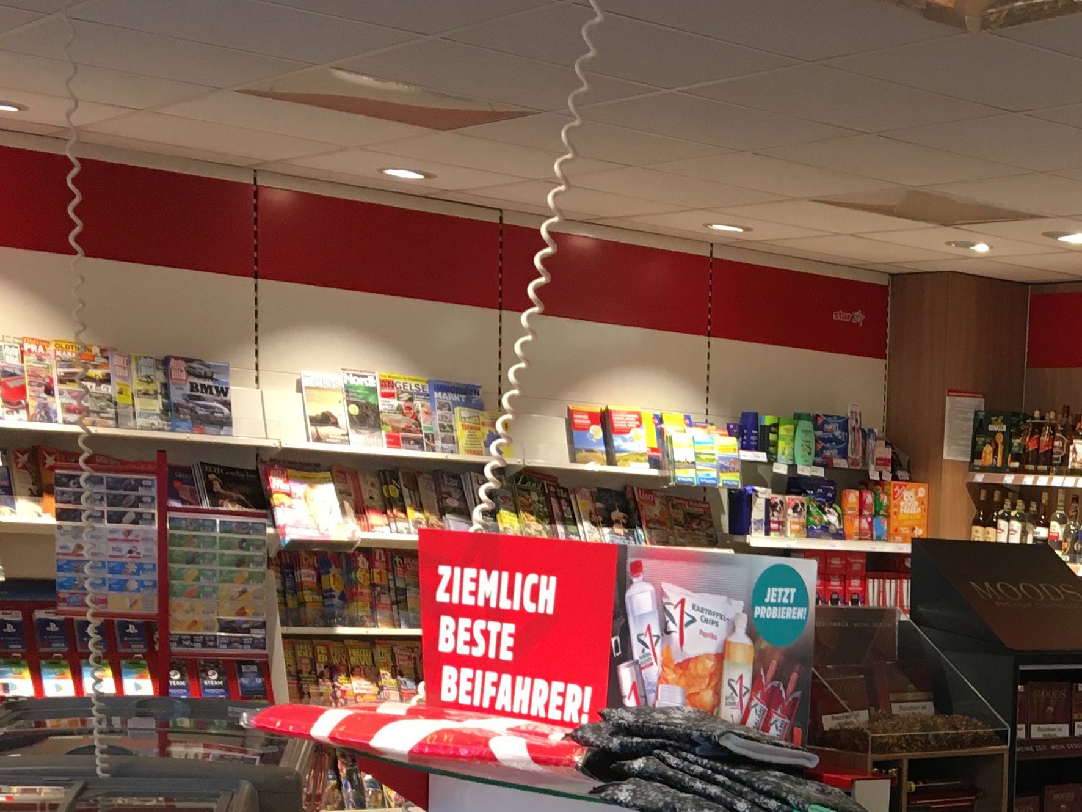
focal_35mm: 66
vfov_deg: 21.3
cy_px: 854
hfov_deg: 27.1
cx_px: 1174
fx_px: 2063
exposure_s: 1/33
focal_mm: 4.15
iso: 50
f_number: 2.2
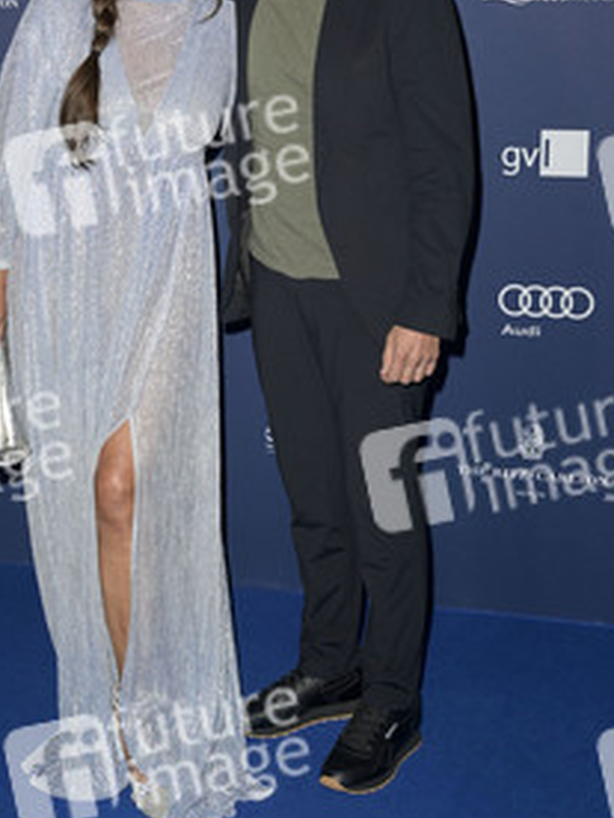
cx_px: 243
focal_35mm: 64
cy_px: 314
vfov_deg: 30.2
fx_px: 1514
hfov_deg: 22.9
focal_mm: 46
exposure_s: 1/250
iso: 640
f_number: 5.6
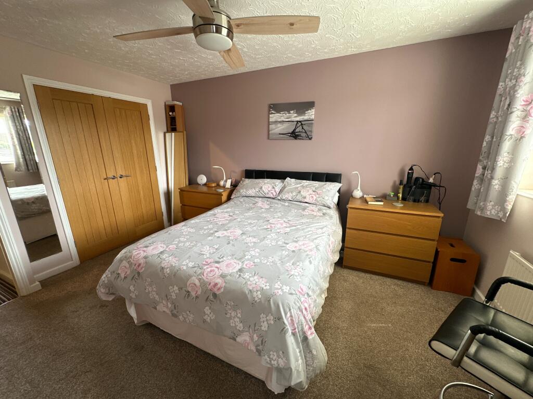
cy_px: 200
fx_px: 216
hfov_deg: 102.1
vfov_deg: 85.7
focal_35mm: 14
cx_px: 266
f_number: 2.2
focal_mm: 2.22
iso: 125
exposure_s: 1/100
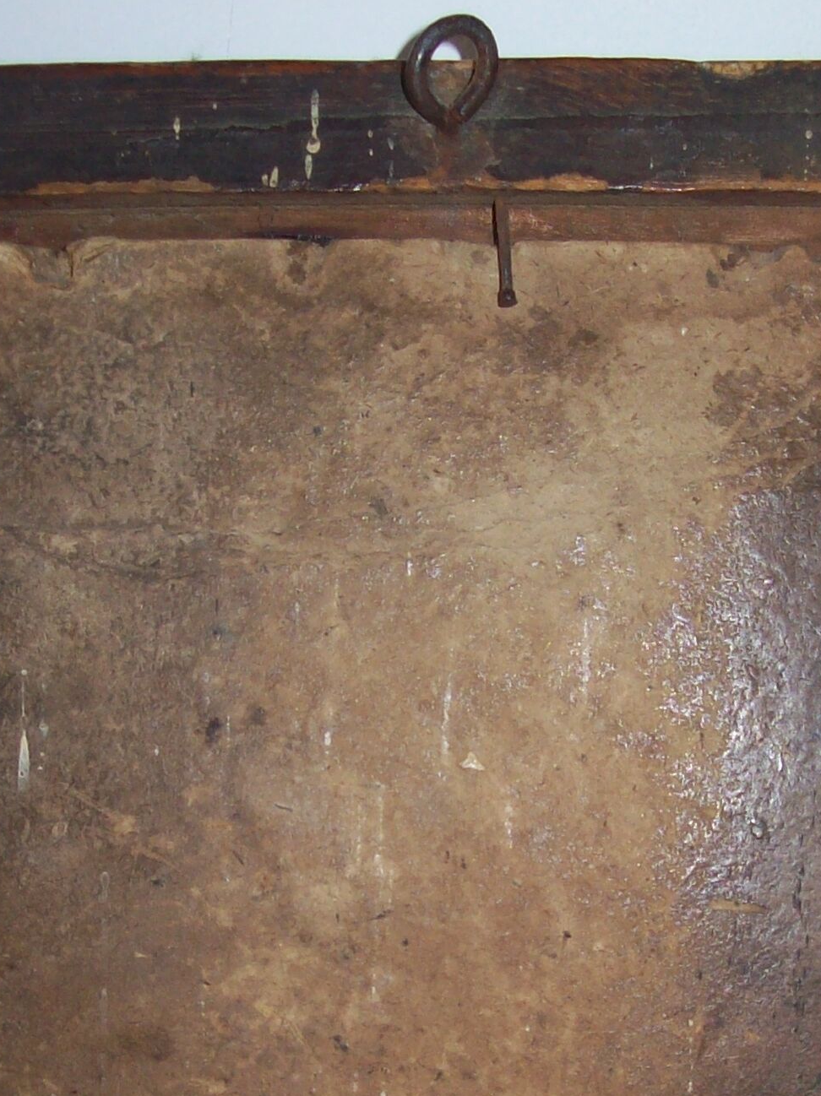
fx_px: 2501
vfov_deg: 24.4
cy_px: 836
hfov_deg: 18.6
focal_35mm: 79
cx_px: 458
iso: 80
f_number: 2.7
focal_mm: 6
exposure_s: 1/64
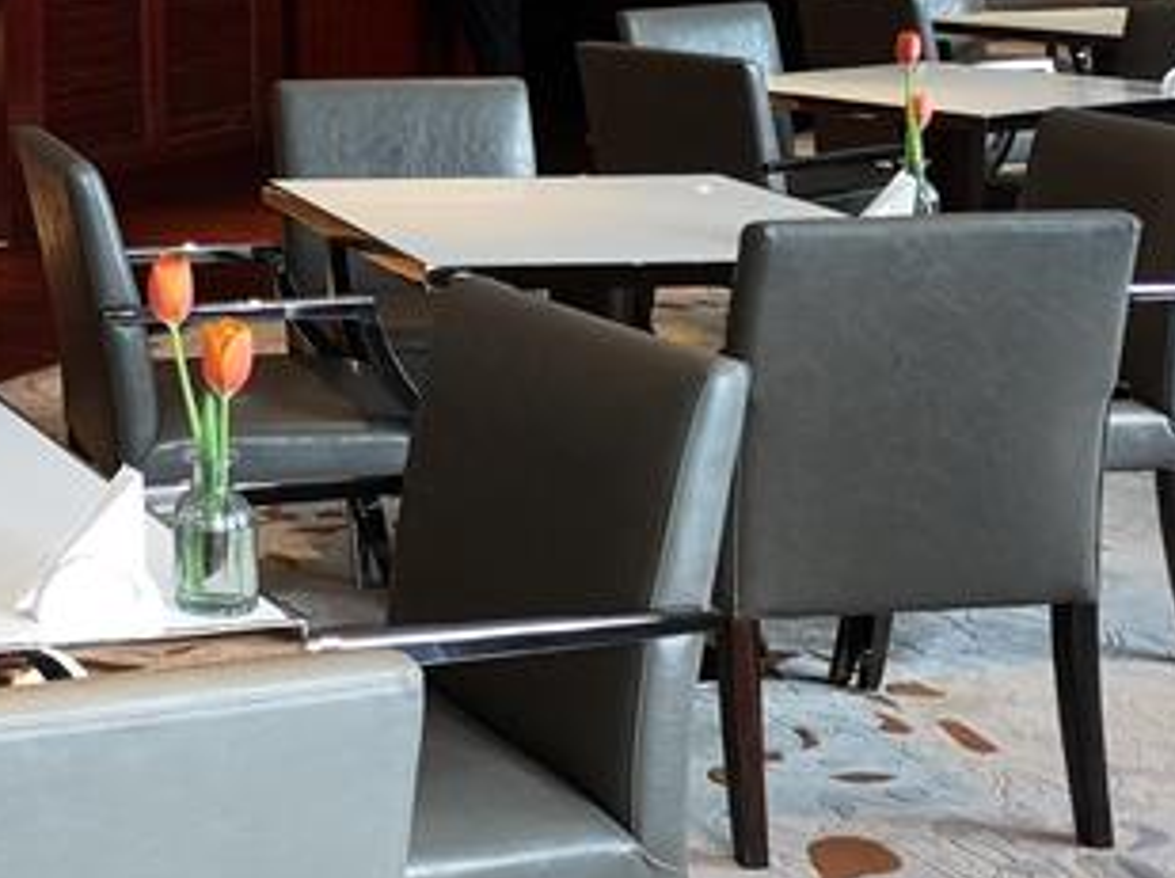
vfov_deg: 20.0
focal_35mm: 70
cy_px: -95
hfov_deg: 24.5
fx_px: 2373
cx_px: -327
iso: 160
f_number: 1.8
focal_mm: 3.95
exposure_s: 1/33.3
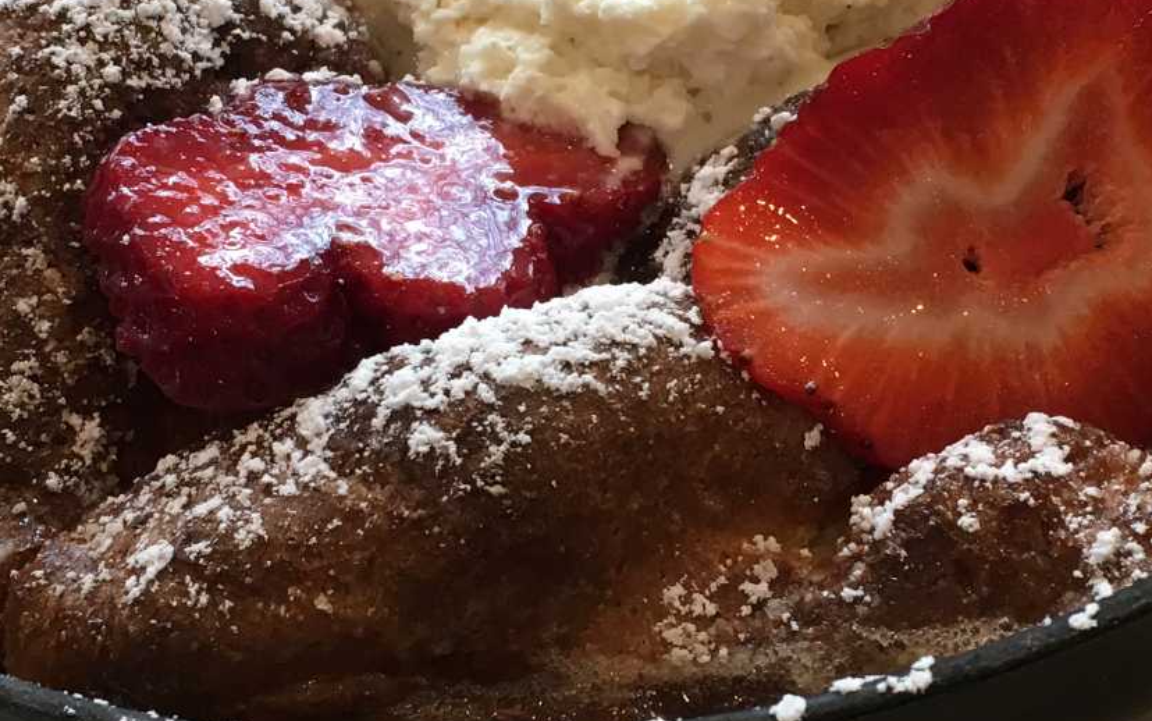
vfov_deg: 17.1
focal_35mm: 76
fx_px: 2387
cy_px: 227
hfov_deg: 27.1
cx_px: 665
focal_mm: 4.15
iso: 64
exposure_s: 1/30
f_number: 2.2
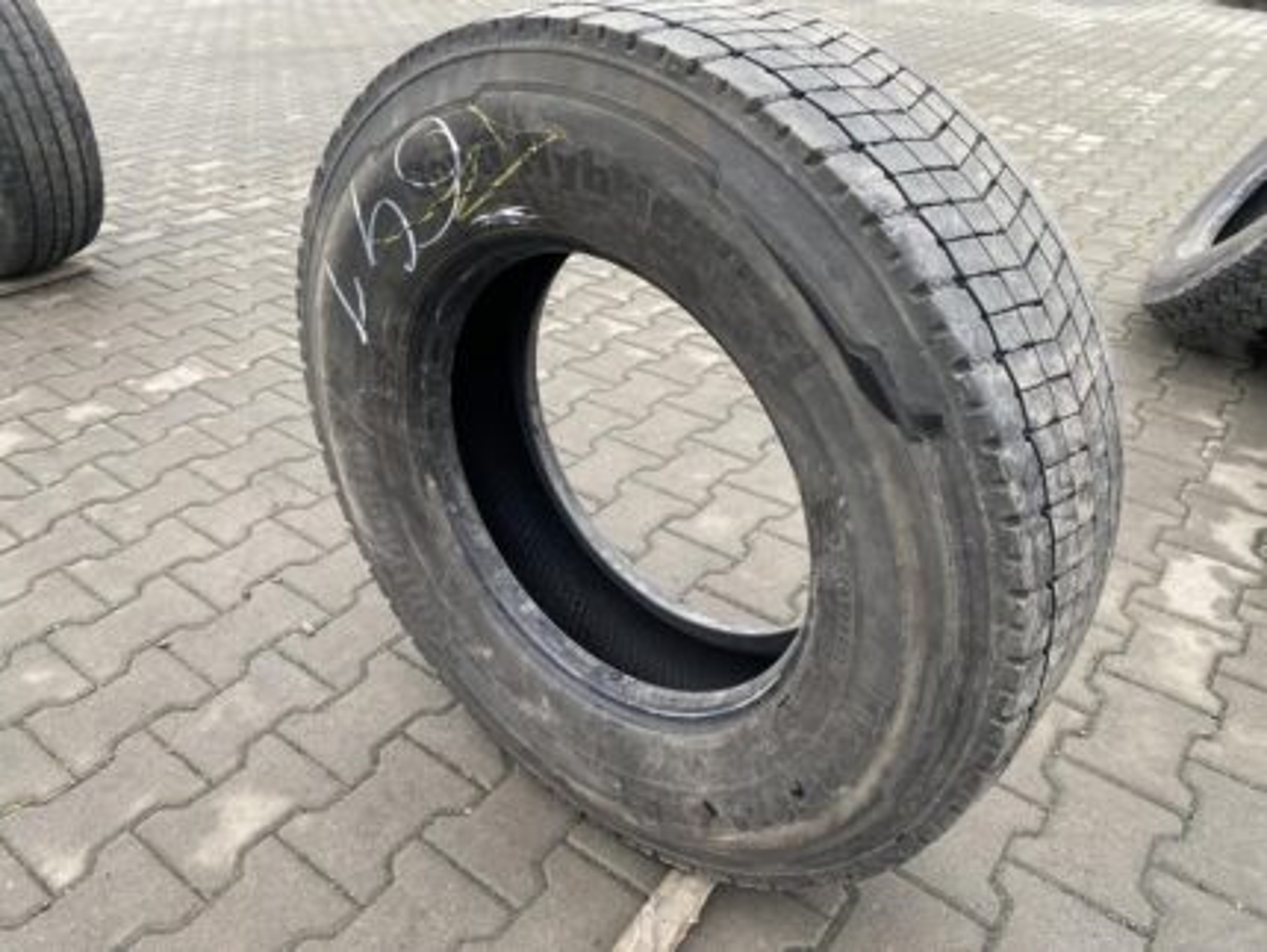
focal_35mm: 26
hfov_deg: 67.3
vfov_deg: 53.1
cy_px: 476
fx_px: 952
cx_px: 634
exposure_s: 1/118
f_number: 1.8
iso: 125
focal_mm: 4.25
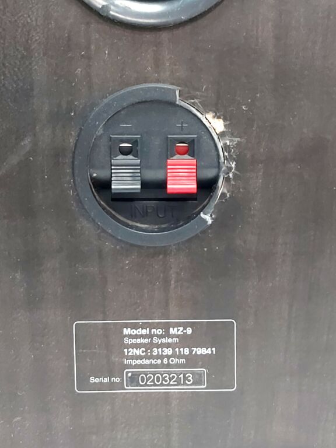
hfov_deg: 53.1
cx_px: 168
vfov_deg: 67.3
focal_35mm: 26
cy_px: 224
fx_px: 336
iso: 250
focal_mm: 3.92
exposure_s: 1/33
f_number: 1.7
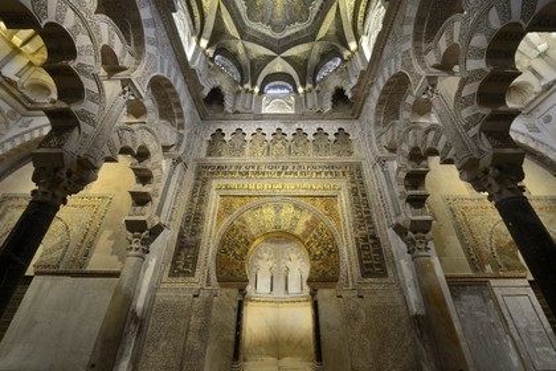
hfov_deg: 104.3
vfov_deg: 81.2
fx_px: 216
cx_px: 278
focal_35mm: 14
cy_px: 186
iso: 400
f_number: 9
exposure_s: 1
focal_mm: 14
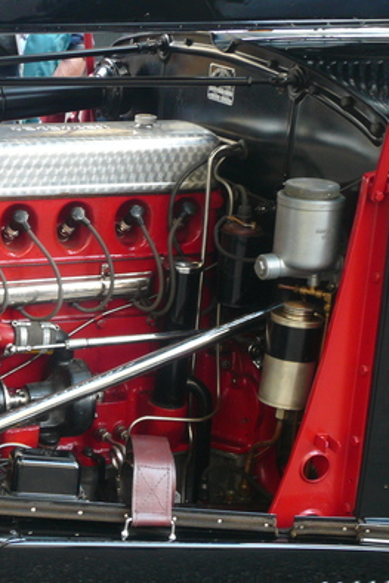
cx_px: 2
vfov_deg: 26.6
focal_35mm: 76
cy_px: 294
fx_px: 1231
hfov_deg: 17.6
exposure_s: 1/15
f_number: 3.8
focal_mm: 8.8
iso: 125
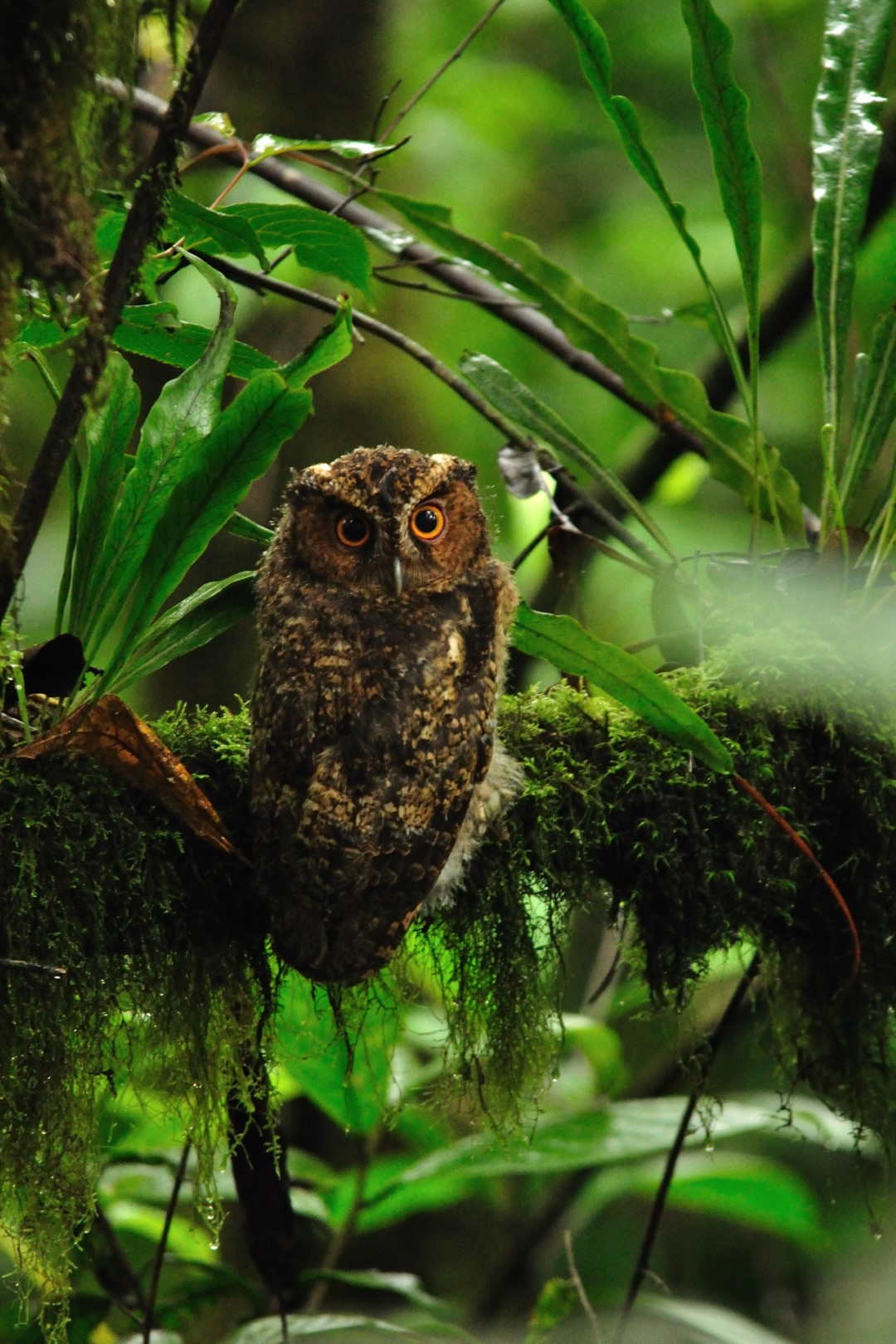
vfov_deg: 2.7
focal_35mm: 750
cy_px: 672
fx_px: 27998
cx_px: 448
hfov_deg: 1.8
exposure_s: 1/40
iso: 2000
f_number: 7.1
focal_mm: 500
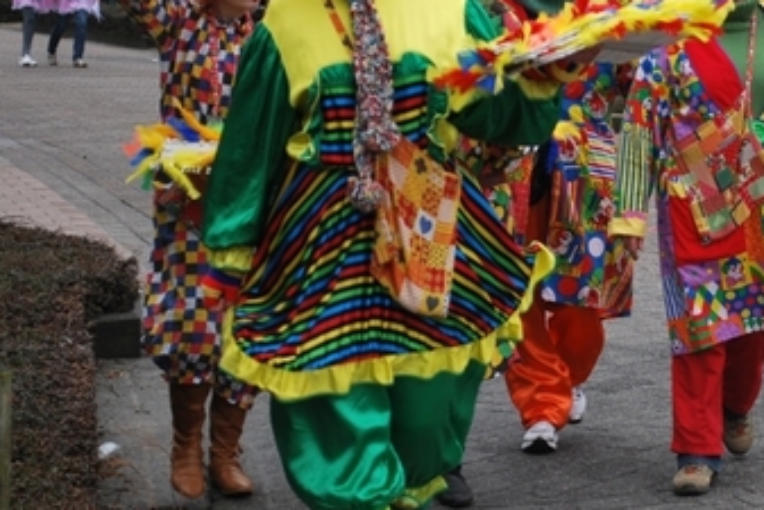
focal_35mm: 147
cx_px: 676
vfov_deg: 9.4
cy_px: 260
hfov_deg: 13.8
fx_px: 3119
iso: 200
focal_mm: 55
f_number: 5.6
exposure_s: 1/125
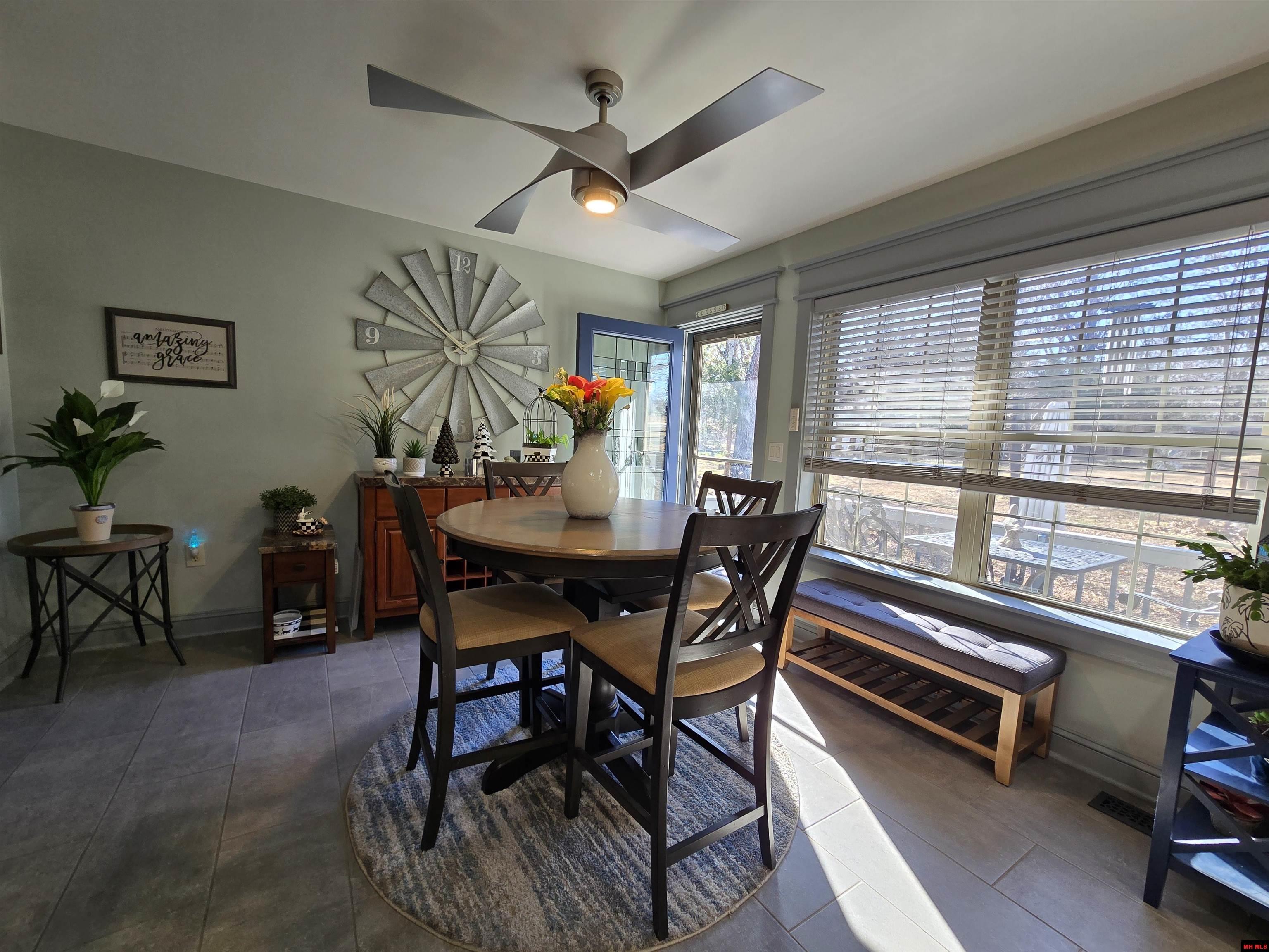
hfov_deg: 106.2
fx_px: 477
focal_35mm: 13
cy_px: 476
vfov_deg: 89.9
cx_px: 634
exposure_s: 1/60
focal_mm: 2.2
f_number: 2.2
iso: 64
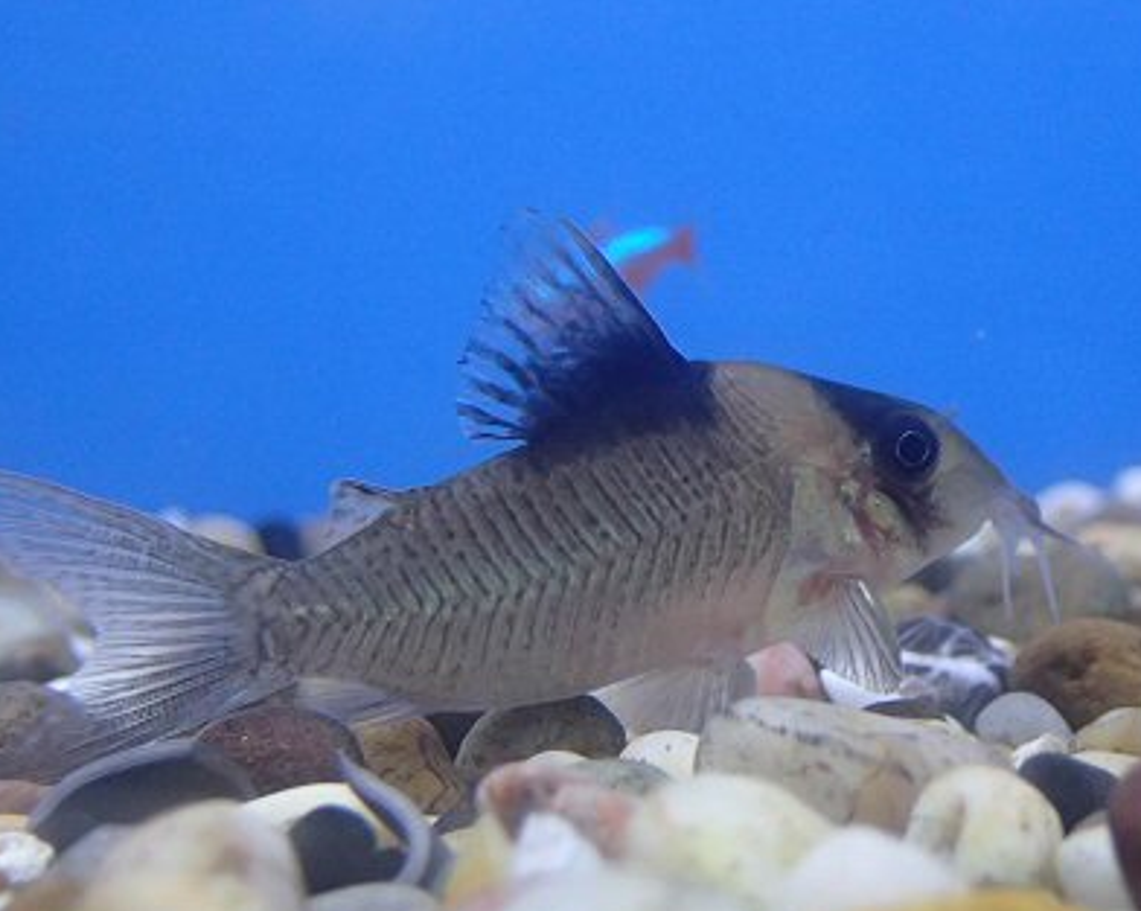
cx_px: 579
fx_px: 2396
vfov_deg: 21.5
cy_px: 426
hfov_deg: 26.8
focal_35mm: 71
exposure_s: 1/40
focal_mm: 10.29
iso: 800
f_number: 3.5
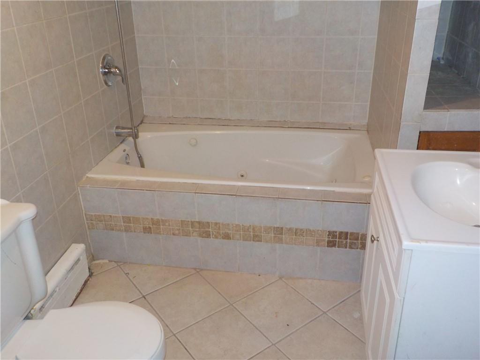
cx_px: 240
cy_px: 180
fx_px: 416
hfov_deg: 60.0
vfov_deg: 46.8
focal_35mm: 30
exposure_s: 1/30
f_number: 3.3
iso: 200
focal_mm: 4.1
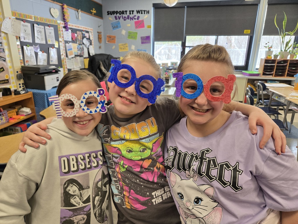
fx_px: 198
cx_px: 149
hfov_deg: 73.9
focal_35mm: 23
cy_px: 112
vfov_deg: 58.9
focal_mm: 5.4
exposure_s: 1/120
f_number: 1.8
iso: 125
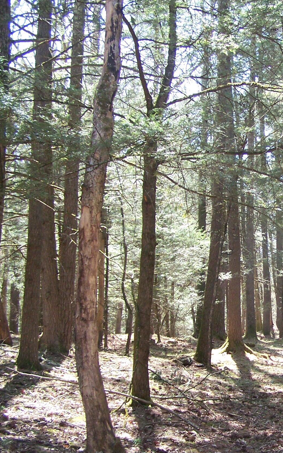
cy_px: 248
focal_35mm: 62
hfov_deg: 20.0
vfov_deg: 32.9
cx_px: 316
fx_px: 765
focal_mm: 6.3
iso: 140
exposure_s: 1/125
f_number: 2.8
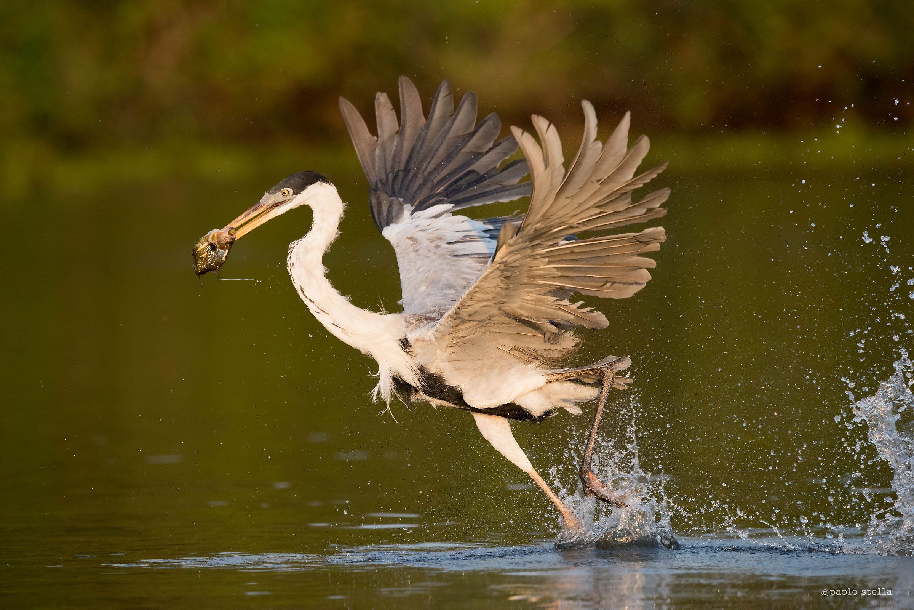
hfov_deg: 5.2
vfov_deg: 3.4
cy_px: 305
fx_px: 10157
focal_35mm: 400
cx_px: 457
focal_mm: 400
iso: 1600
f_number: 5
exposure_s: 1/3200
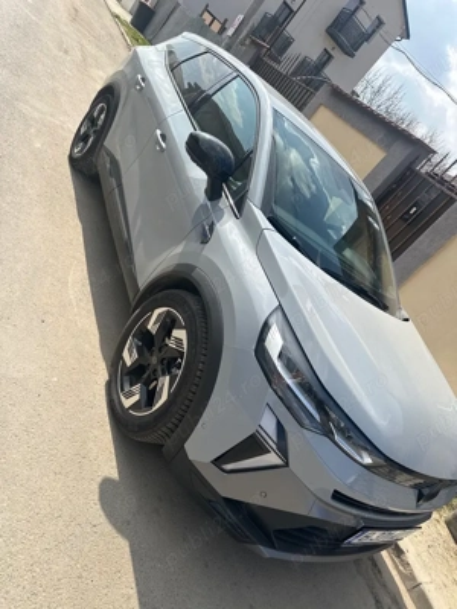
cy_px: 304
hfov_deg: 56.8
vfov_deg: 71.6
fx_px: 422
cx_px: 228
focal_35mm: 24
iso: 80
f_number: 1.78
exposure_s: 1/3717
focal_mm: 6.86
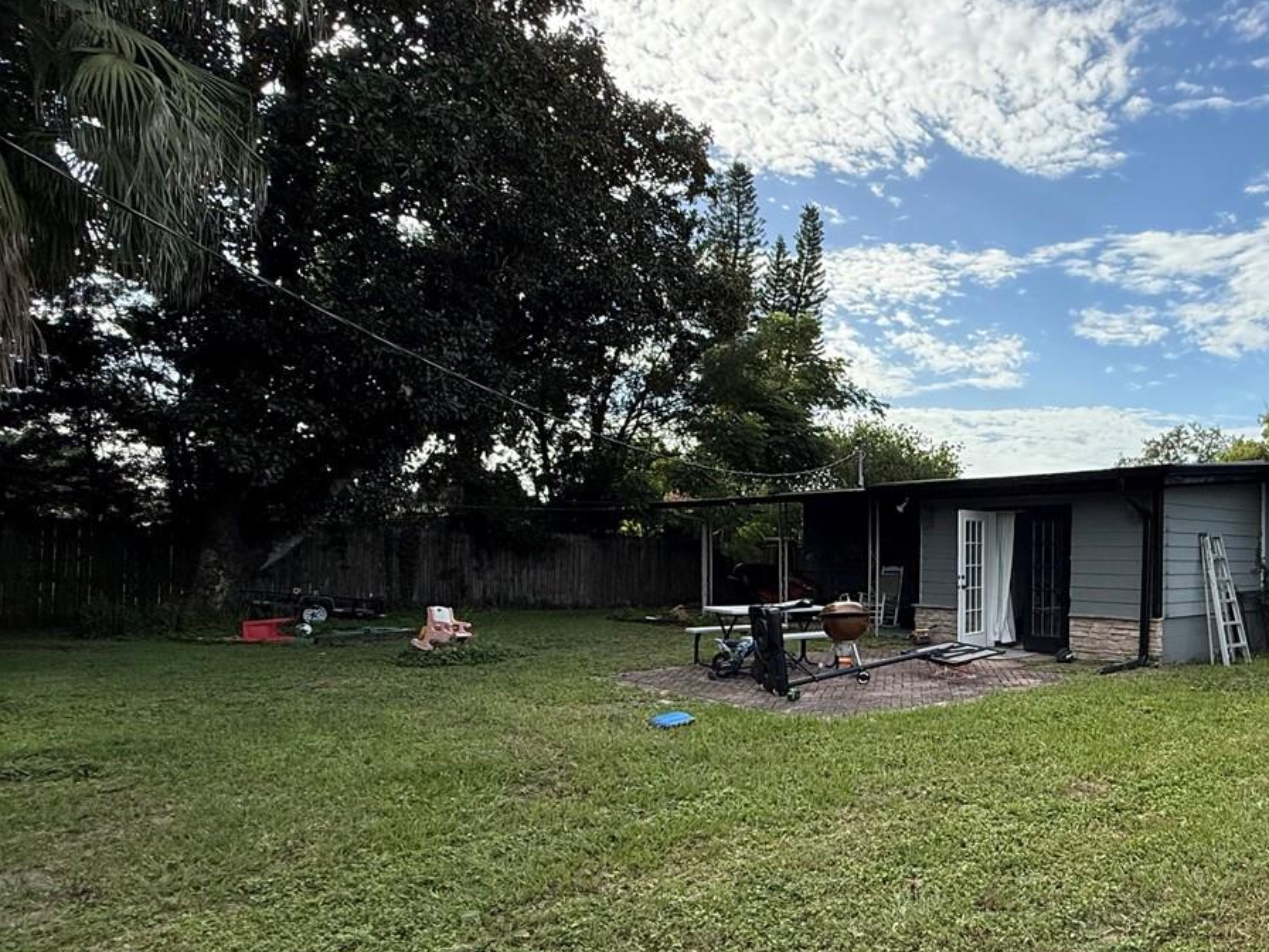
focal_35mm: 25
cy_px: 571
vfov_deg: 54.5
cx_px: 996
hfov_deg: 64.0
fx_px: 916
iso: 64
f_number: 2.2
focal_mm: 2.22
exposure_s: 1/1698
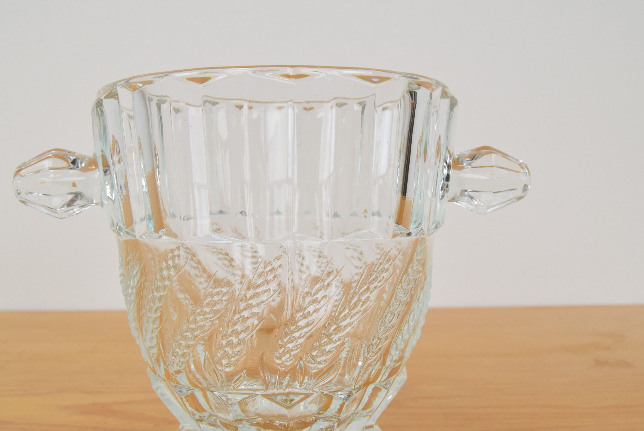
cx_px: 277
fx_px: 781
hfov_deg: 44.7
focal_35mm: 44
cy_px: 271
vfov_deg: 30.7
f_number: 9
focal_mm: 23
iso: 1600
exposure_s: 1/320
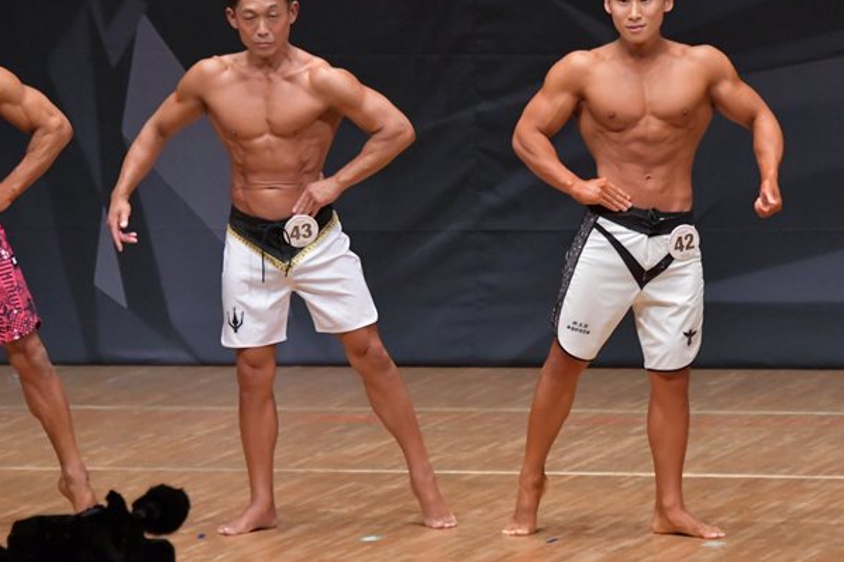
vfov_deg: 3.7
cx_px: 439
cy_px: 258
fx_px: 8648
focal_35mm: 369
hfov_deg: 5.6
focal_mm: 190
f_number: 5.6
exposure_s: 1/400
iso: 6400
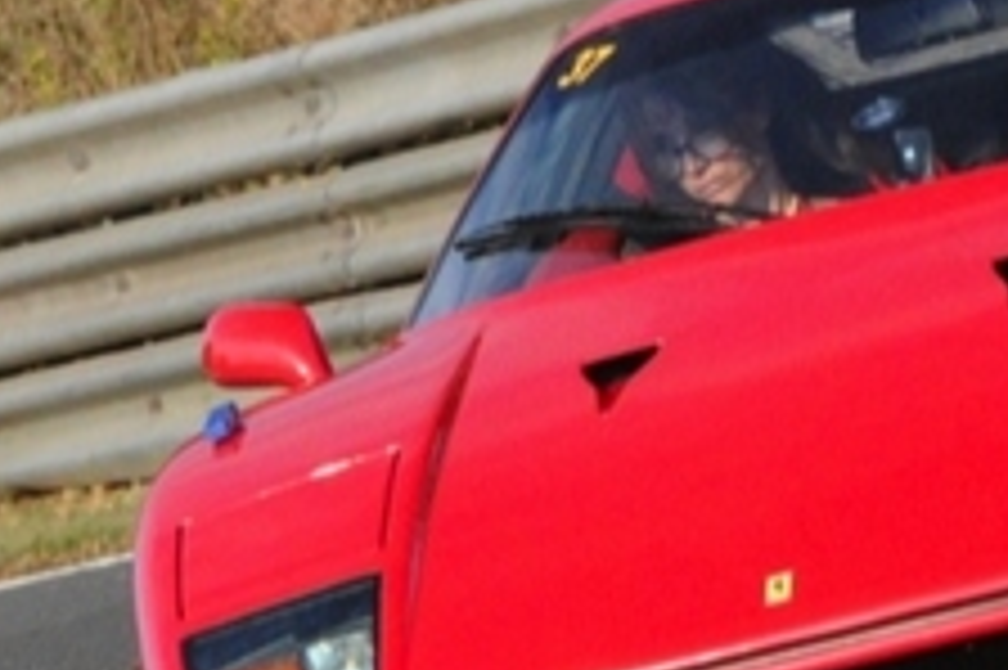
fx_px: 30021
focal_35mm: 1073
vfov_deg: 1.3
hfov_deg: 1.9
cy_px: -76
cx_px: 806
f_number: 16
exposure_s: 1/500
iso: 6400
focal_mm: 200
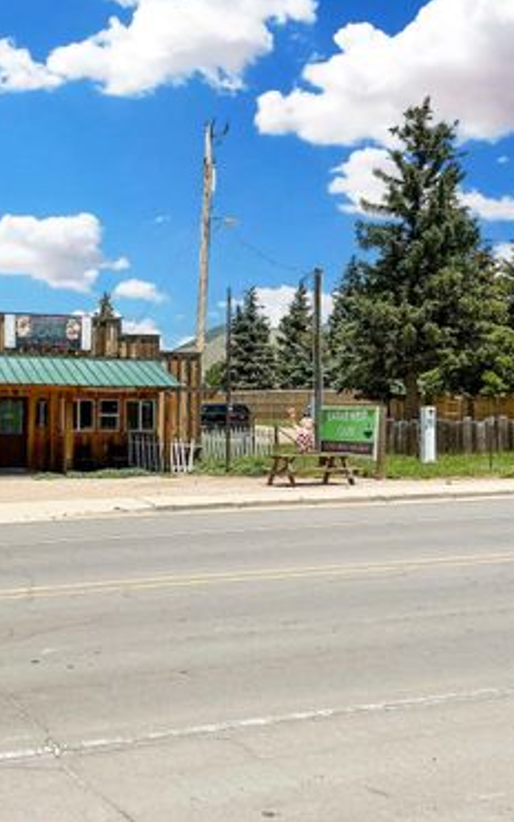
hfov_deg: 31.5
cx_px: 142
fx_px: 896
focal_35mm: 40
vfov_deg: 49.3
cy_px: 411
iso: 25
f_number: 1.8
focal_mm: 3
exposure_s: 1/2427
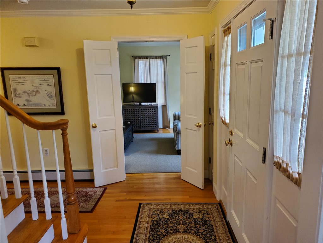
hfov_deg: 67.3
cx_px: 162
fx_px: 243
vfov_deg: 53.1
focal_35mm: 26
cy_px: 122
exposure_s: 1/40
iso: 200
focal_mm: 4.3
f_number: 2.4
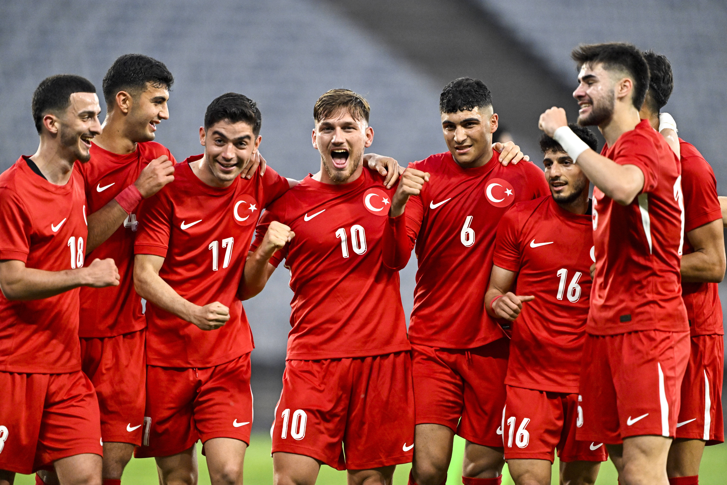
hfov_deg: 5.2
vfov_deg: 3.4
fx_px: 8077
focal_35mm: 400
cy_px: 242
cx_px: 364
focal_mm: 400
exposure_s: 1/3200
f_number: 3.2
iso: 4000
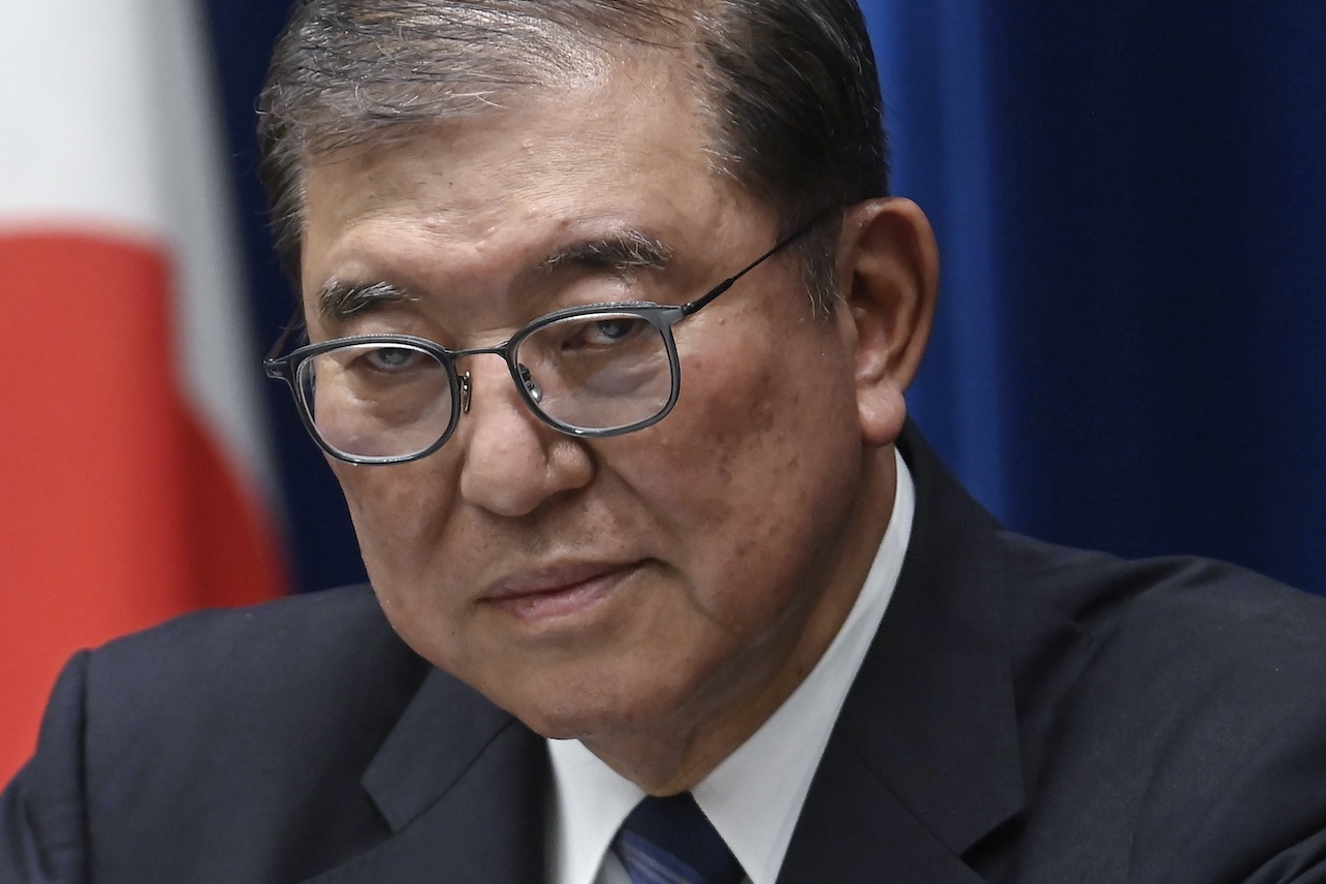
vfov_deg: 1.2
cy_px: 563
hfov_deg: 1.8
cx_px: 97
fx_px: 43018
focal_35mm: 1168
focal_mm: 600
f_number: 5.6
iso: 8000
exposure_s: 1/400
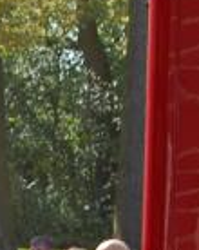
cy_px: 357
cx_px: -338
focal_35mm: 573
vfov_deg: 3.4
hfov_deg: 2.7
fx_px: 4231
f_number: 8
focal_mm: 55
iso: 280
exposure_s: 1/250
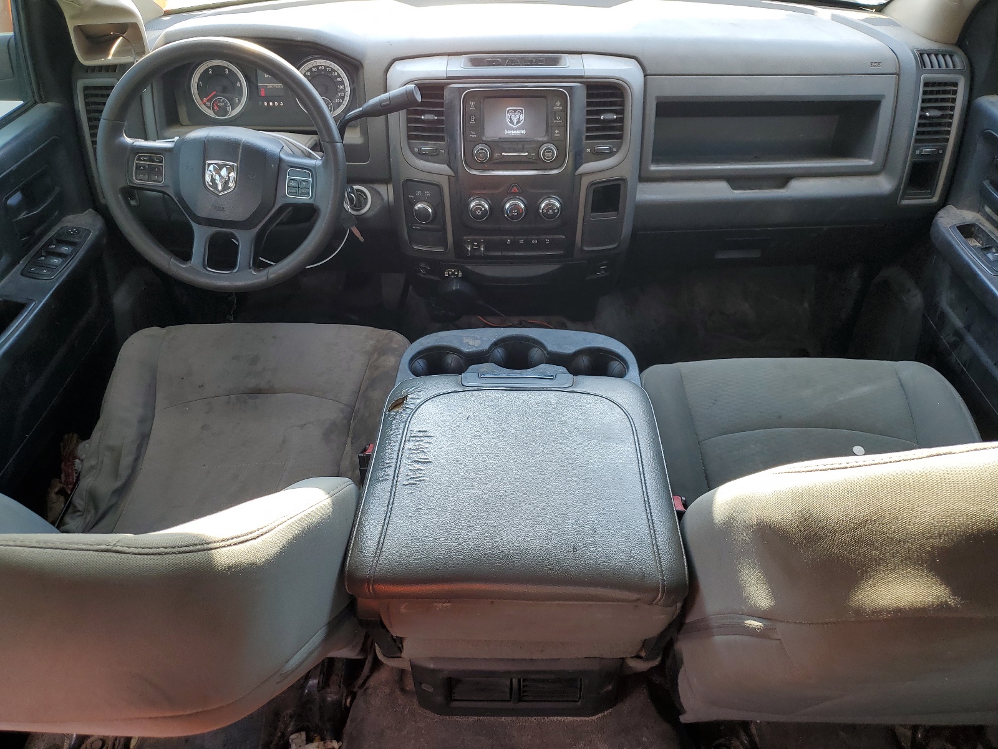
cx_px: 499
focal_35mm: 26
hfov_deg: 67.3
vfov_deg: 53.1
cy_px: 374
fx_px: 750
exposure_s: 1/141
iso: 50
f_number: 1.5
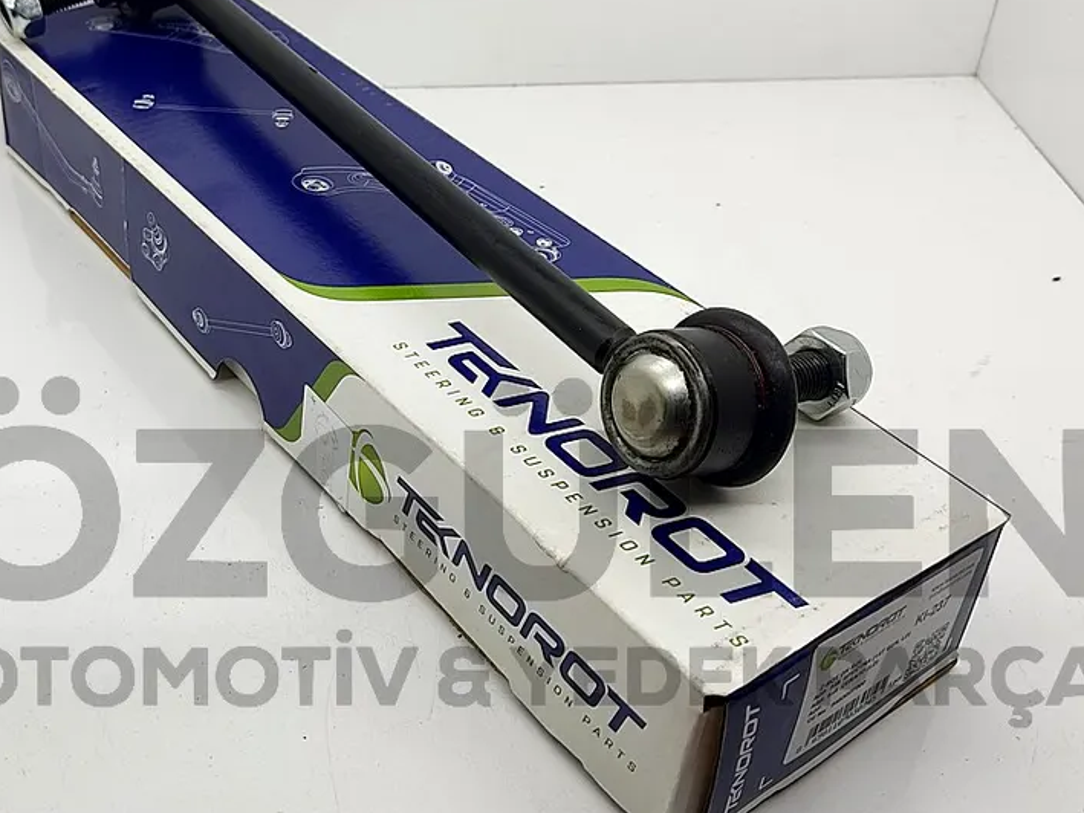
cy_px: 322
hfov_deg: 42.5
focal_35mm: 44
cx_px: 393
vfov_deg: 32.8
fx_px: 1378
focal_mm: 4.74
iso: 100
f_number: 1.79
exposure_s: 1/134
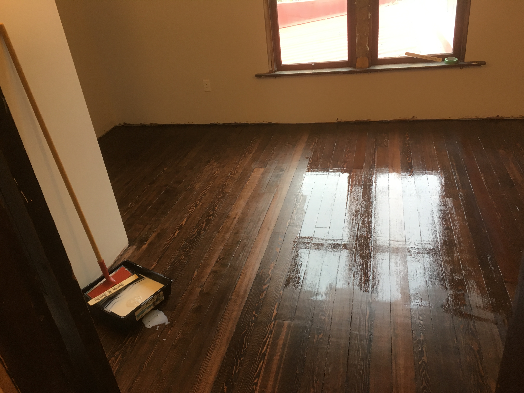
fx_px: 439
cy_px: 196
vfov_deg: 48.2
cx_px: 262
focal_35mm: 29
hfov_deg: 61.7
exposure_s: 1/30
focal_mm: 4.15
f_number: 2.2
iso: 64
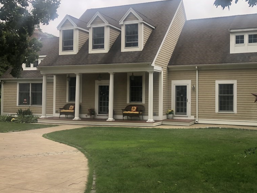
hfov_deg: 48.3
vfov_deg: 37.7
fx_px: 282
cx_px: 167
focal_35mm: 38
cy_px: 91
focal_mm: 3.99
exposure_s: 1/214
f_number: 1.8
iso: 20
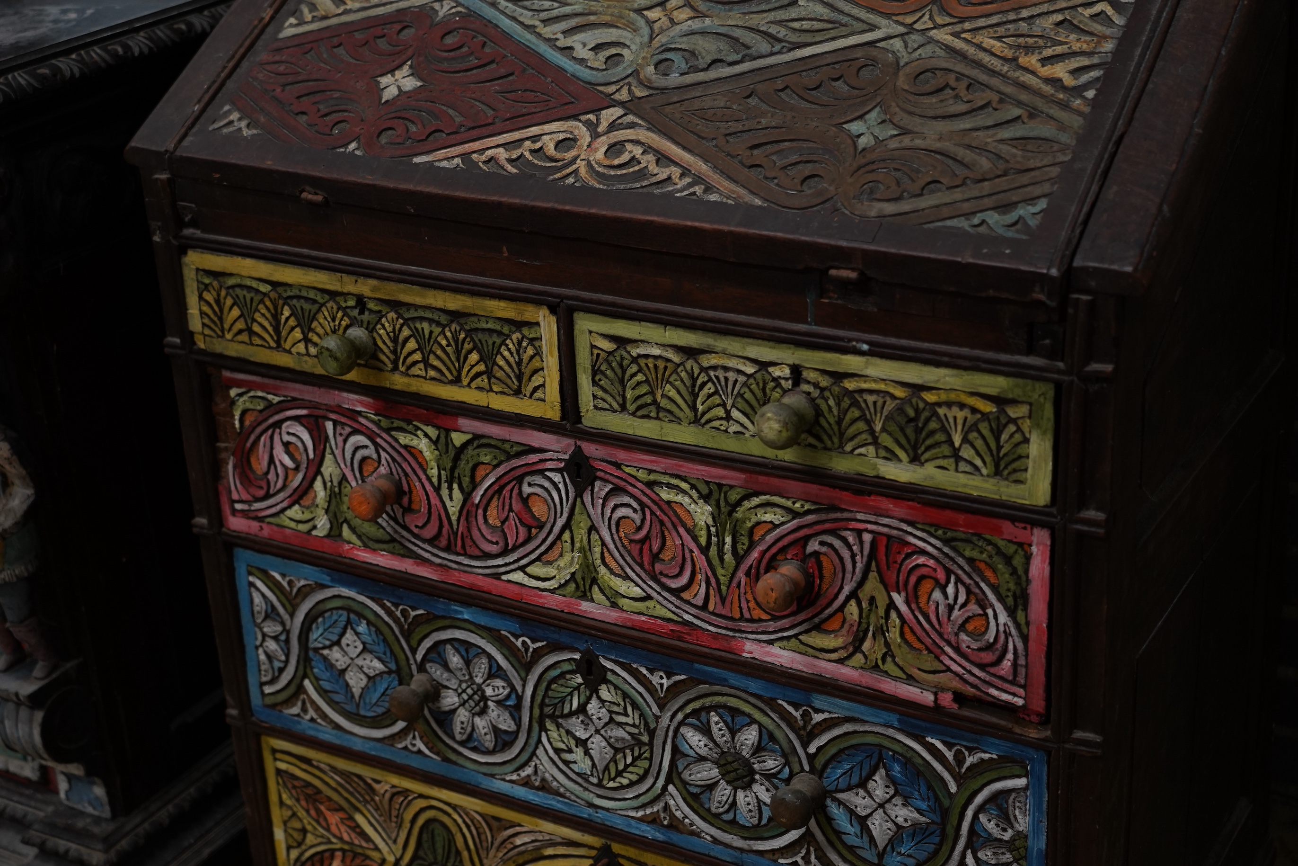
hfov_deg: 37.5
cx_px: 649
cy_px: 433
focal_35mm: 53
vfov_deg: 25.5
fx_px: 1911
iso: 1250
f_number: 4
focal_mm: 53
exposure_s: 1/125
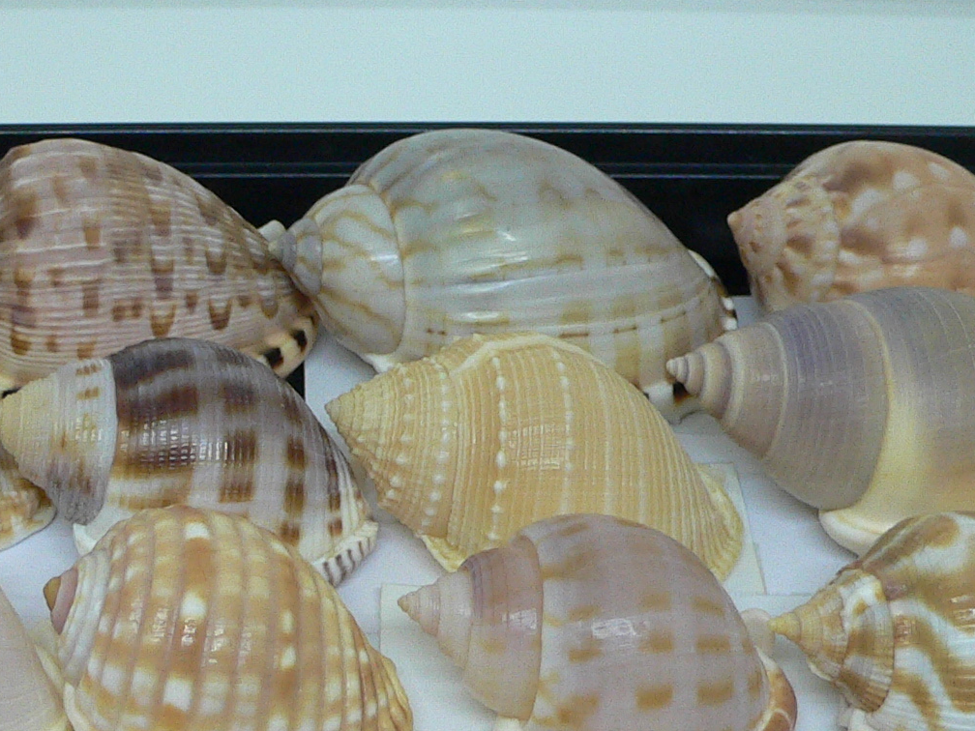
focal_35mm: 70
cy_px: 521
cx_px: 266
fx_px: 1972
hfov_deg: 27.5
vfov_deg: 20.9
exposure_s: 1/60
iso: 150
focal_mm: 4.6
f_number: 2.8
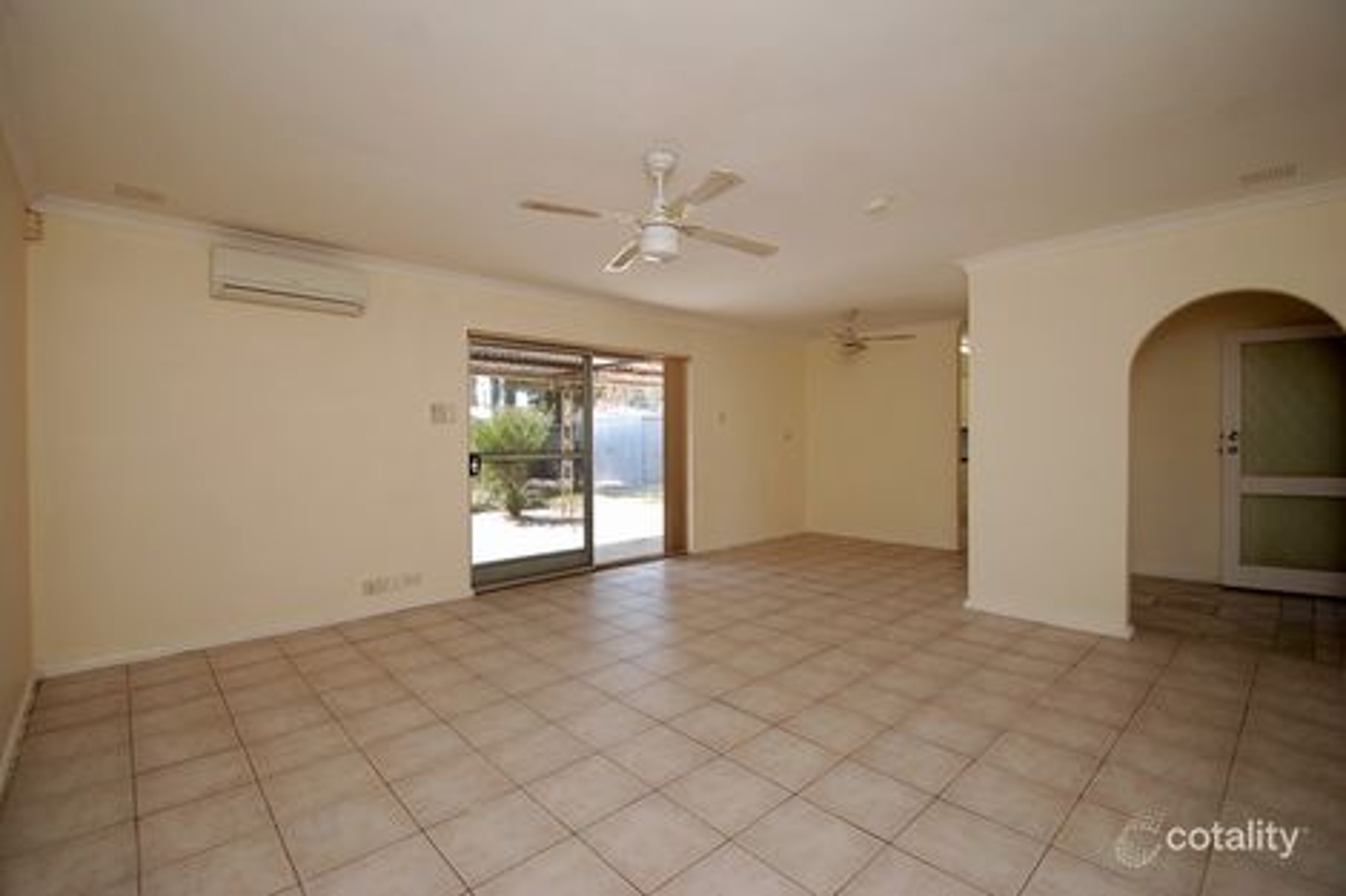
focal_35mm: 15
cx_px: 673
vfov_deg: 77.3
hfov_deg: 100.4
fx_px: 561
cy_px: 448
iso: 200
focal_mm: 10
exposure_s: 1/100
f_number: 5
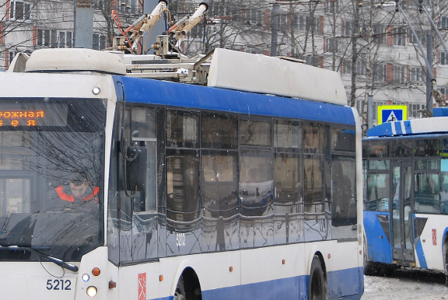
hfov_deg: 10.9
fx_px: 2320
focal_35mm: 186
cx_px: 16
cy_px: 67
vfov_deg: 7.4
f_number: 4.8
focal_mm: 55
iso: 100
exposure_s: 1/200
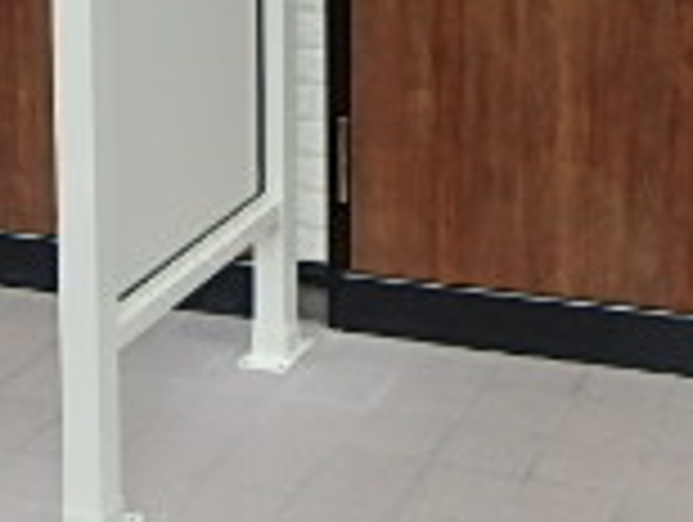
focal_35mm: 87
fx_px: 1744
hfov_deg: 22.4
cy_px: -90
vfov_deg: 16.4
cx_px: 459
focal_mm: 3.7
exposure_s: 1/200
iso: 125
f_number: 3.5
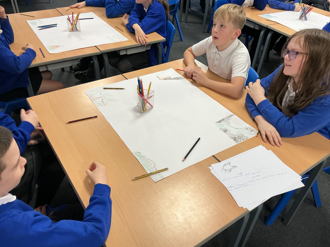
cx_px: 165
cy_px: 124
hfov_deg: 61.7
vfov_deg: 48.2
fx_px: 276
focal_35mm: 29
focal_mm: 3
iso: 64
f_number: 1.8
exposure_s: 1/60
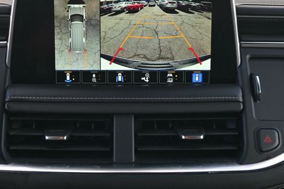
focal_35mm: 69
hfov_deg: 29.2
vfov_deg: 19.6
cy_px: 64
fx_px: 545
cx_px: 124
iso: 400
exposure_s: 1/250
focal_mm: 32.5
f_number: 5
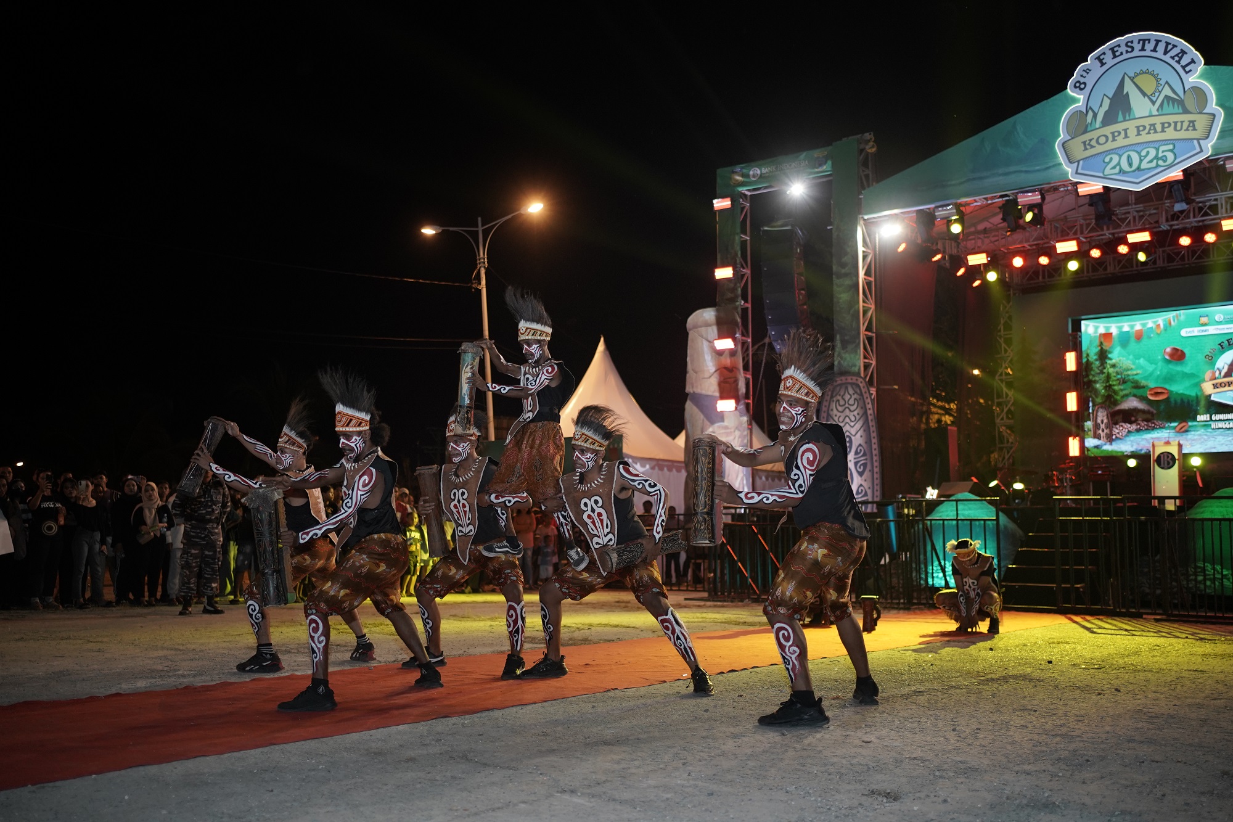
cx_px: 616
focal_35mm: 35
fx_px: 1199
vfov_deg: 37.8
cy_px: 411
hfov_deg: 54.4
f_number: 2
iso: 1000
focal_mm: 35
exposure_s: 1/200
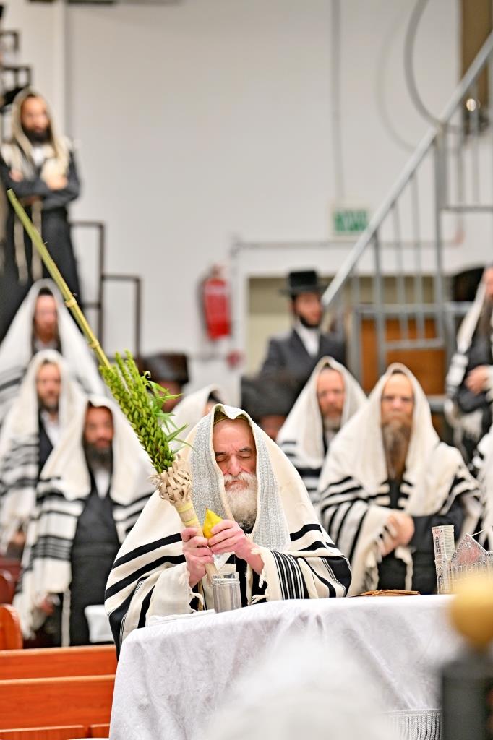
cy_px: 370
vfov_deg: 9.2
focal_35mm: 225
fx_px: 4625
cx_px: 246
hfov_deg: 6.1
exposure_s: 1/250
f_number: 2.8
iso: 250
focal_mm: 150
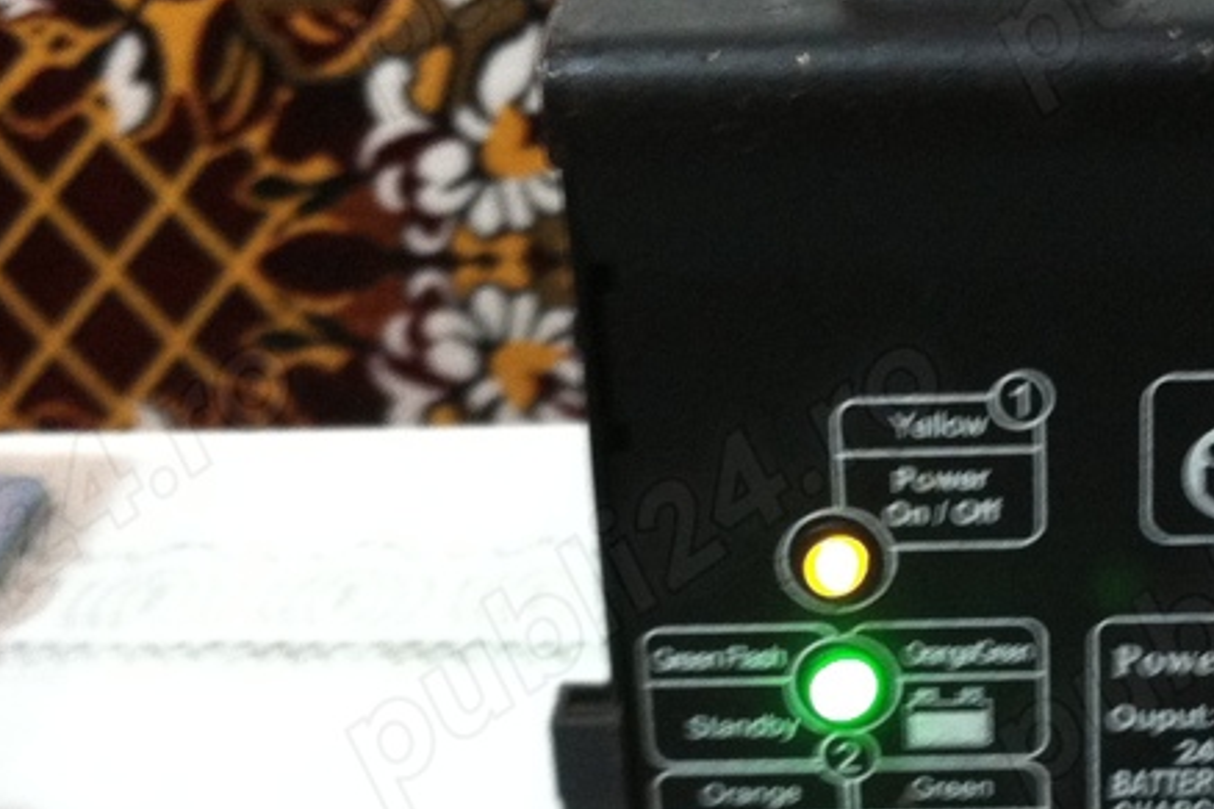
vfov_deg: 16.4
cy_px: 611
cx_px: 965
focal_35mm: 83
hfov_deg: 24.1
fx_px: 2799
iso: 160
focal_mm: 3.85
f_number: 2.8
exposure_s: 1/15
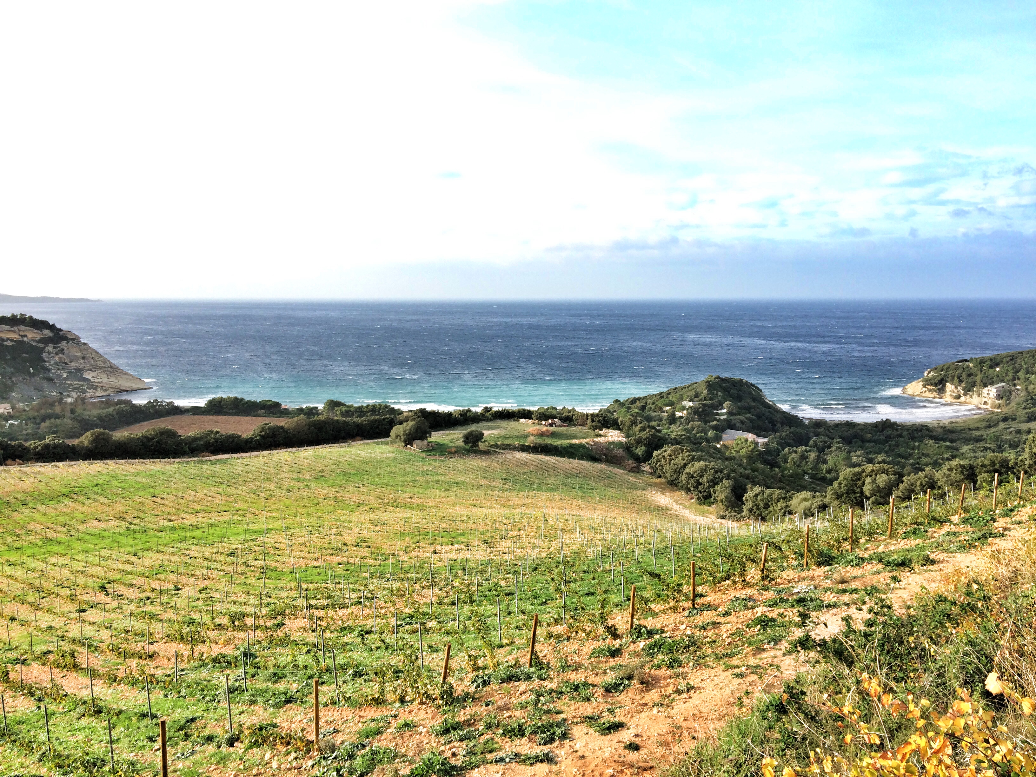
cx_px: 518
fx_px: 868
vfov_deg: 48.2
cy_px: 388
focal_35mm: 29
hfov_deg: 61.7
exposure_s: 1/456
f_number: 2.2
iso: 32
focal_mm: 4.15
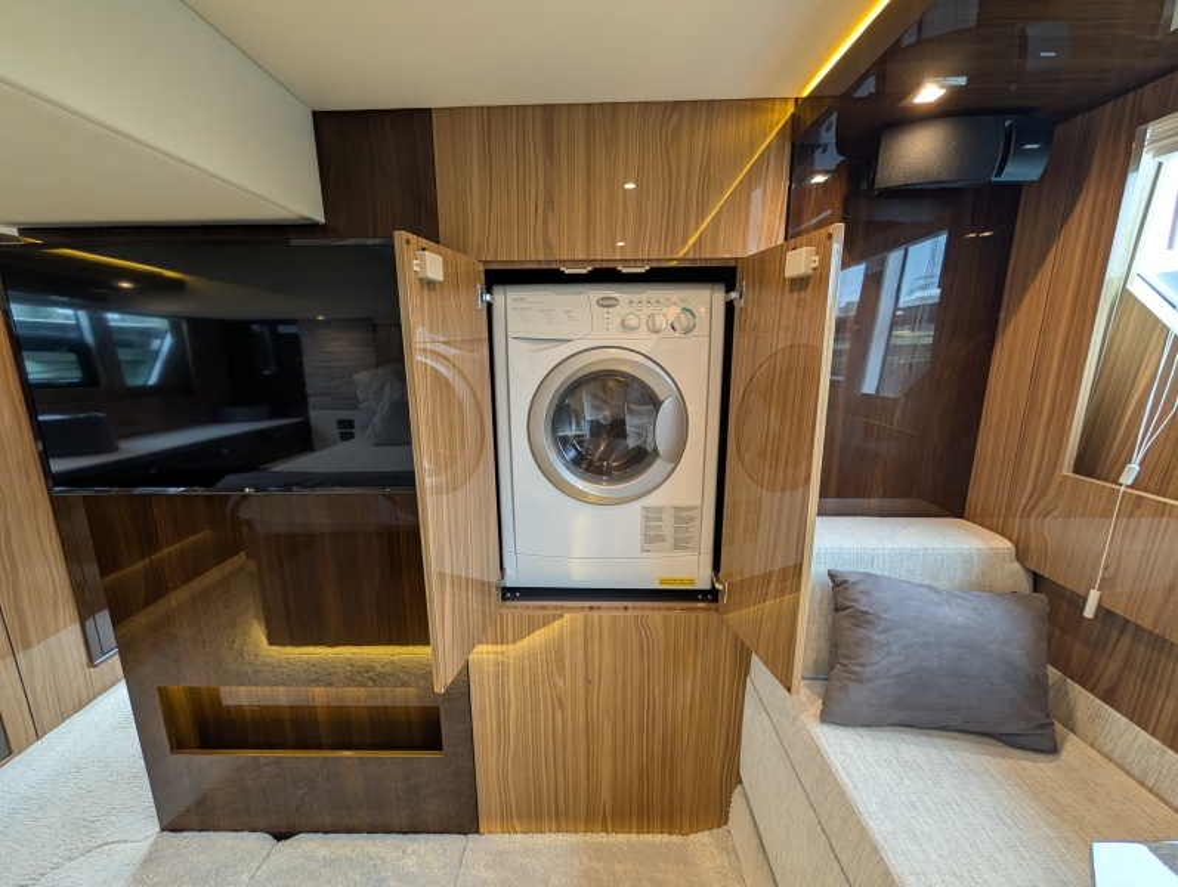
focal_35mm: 12
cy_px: 444
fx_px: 409
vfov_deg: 94.6
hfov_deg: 110.5
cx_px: 589
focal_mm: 2.02
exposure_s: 1/46.8
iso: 165
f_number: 1.7
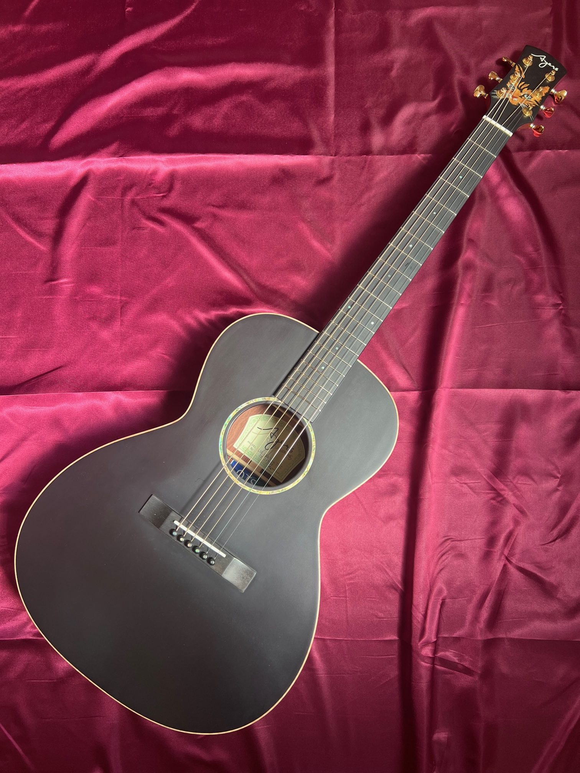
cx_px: 290
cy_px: 386
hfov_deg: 53.1
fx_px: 581
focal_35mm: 26
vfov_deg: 67.3
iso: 50
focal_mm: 5.7
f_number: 1.5
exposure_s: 1/314
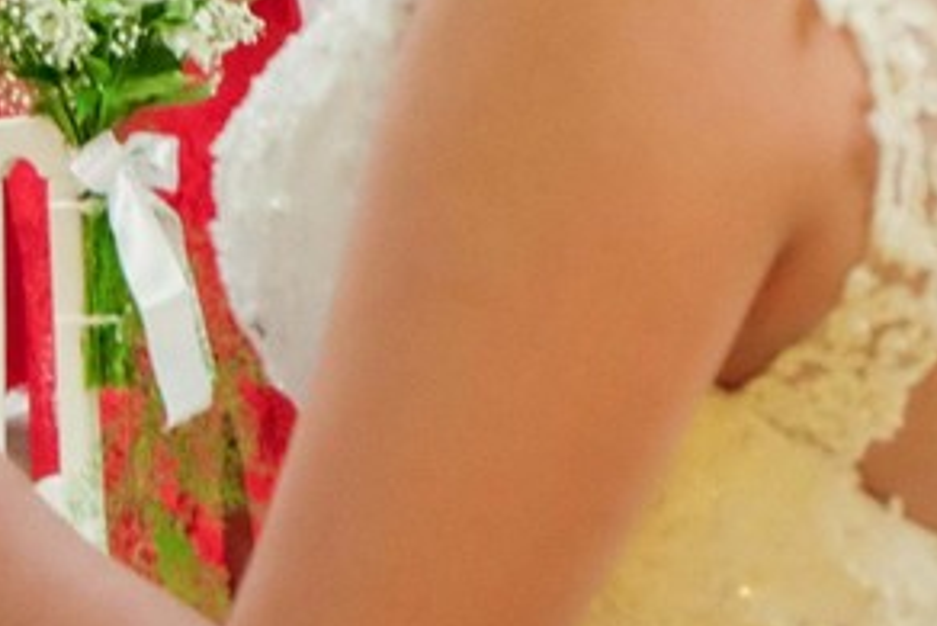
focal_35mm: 156
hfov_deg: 12.8
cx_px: -257
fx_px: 4062
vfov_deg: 8.7
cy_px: -164
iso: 4000
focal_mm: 25.4
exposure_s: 1/80
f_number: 4
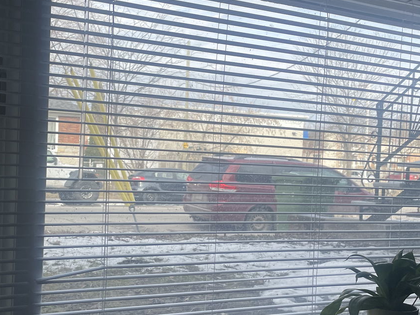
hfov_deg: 38.7
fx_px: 595
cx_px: 168
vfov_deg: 29.6
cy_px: 183
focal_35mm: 49
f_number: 1.6
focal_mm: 4.2
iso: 32
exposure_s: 1/875
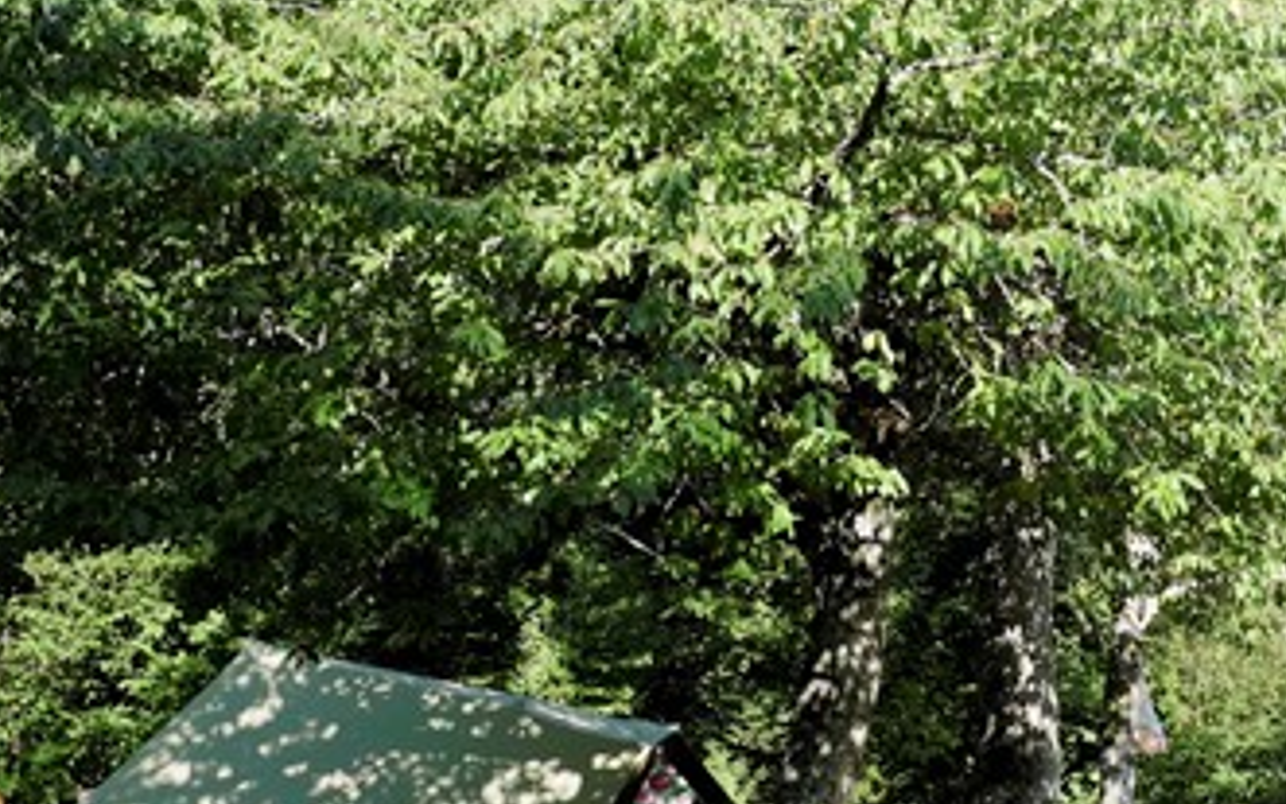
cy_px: 352
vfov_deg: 18.3
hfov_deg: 28.6
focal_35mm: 71
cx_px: 940
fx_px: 2489
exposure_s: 1/1100
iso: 800
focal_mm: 24.3
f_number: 4.5
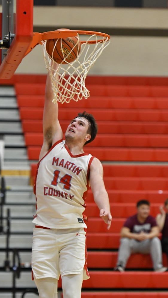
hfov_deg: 6.3
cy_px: 149
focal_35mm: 193
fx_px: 1528
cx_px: 80
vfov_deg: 11.2
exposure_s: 1/800
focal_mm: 122
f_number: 2.8
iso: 4000
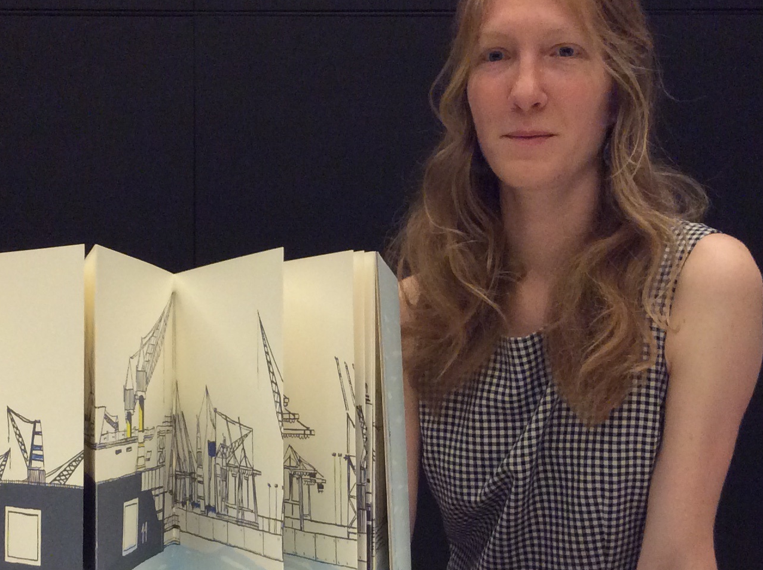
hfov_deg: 29.8
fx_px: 1431
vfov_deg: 22.5
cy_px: 371
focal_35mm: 65
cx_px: 324
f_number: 2.4
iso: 160
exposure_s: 1/25
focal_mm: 3.3
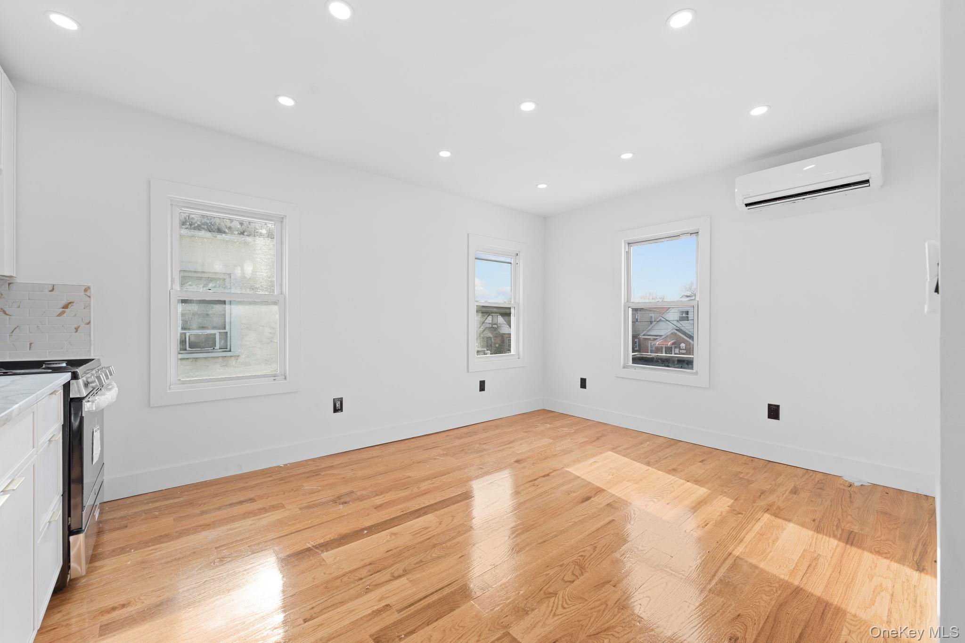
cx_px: 482
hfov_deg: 104.3
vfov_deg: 81.2
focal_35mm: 14
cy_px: 322
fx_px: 375
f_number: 8
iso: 125
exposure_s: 1/8
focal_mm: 14
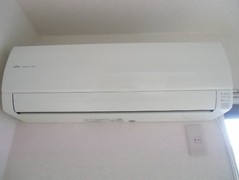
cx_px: 120
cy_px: 90
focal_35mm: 24
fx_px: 166
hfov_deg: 71.6
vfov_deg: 56.9
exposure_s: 1/40
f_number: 3
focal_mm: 4.24
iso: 800
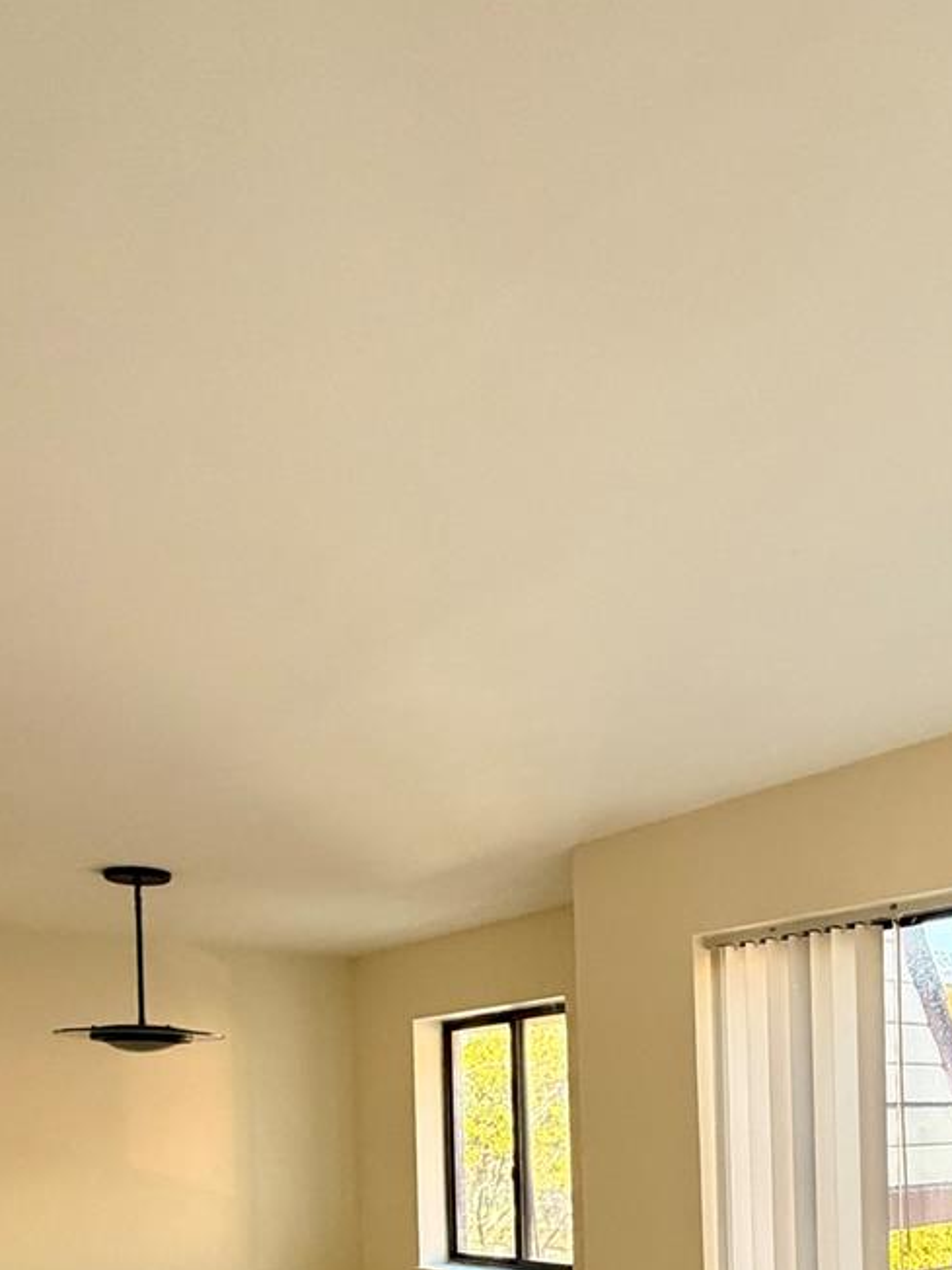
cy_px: 1138
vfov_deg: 49.5
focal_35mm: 33
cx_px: 668
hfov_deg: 42.1
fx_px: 1210
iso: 320
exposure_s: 1/121
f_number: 2.2
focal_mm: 2.22
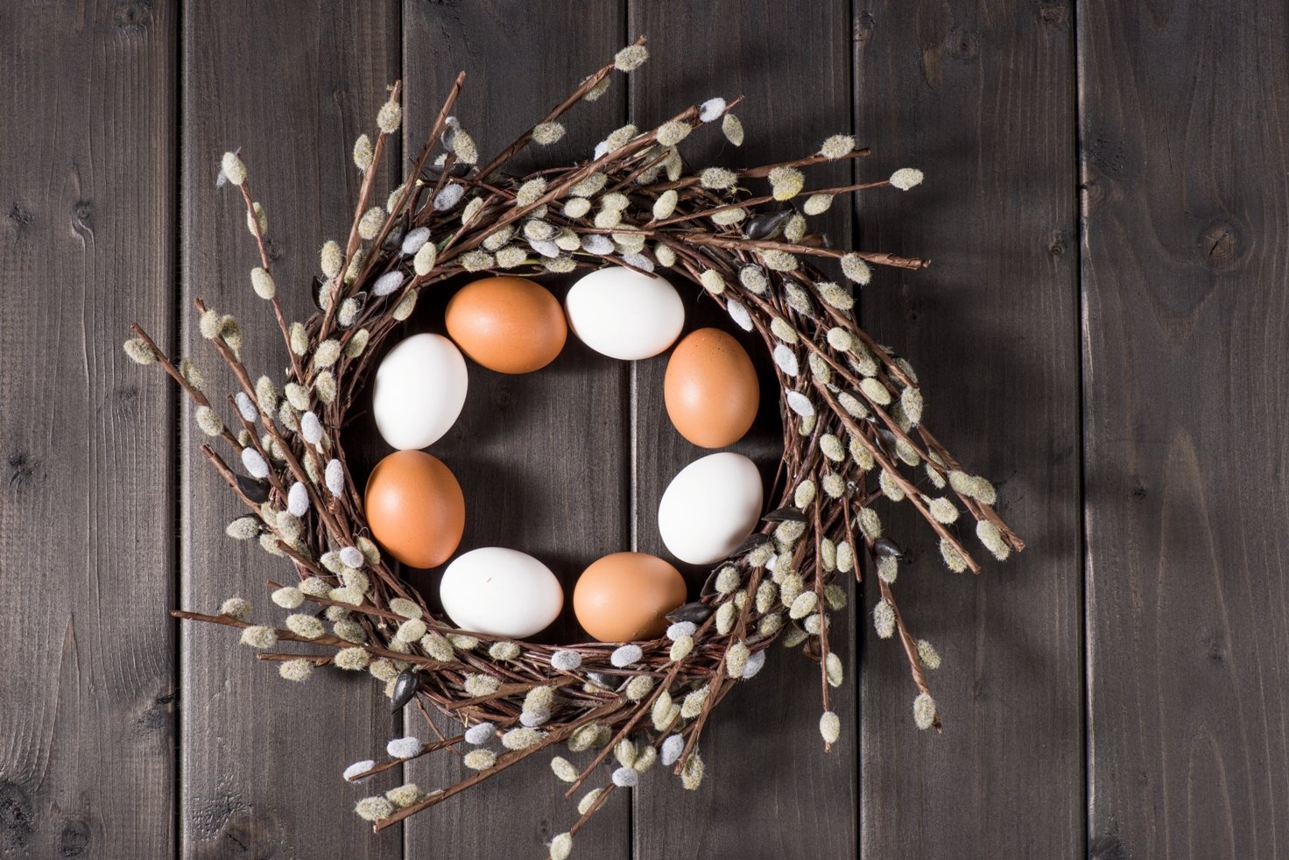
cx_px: 644
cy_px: 430
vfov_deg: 13.0
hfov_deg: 19.5
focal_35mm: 105
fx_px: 3760
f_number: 16
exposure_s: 1/125
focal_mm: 105
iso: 100
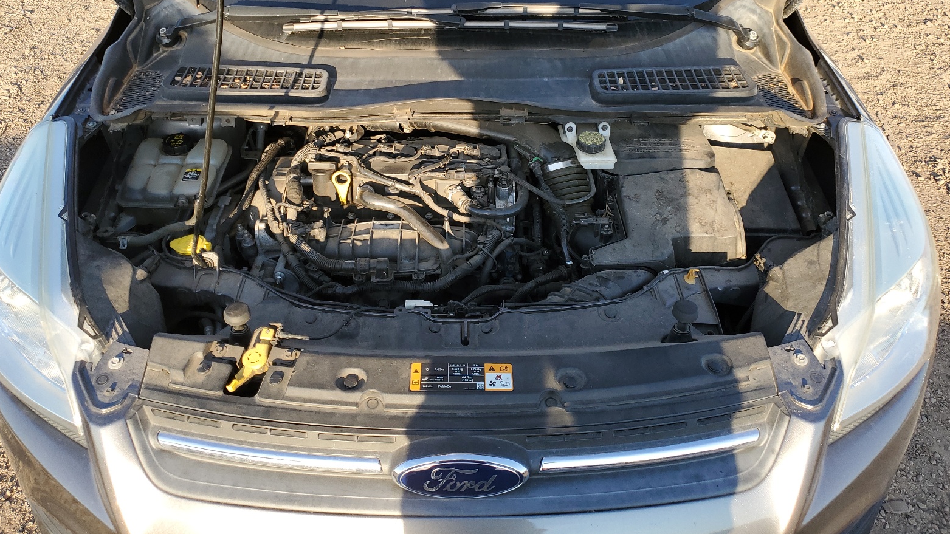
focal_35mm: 29
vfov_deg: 39.6
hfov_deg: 66.1
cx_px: 467
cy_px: 174
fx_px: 730
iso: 50
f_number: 1.5
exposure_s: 1/476
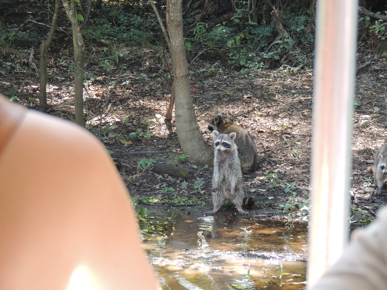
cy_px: 145
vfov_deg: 8.7
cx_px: 194
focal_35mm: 170
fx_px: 1901
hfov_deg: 11.6
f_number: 4.5
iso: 400
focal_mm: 30.3
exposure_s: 1/125
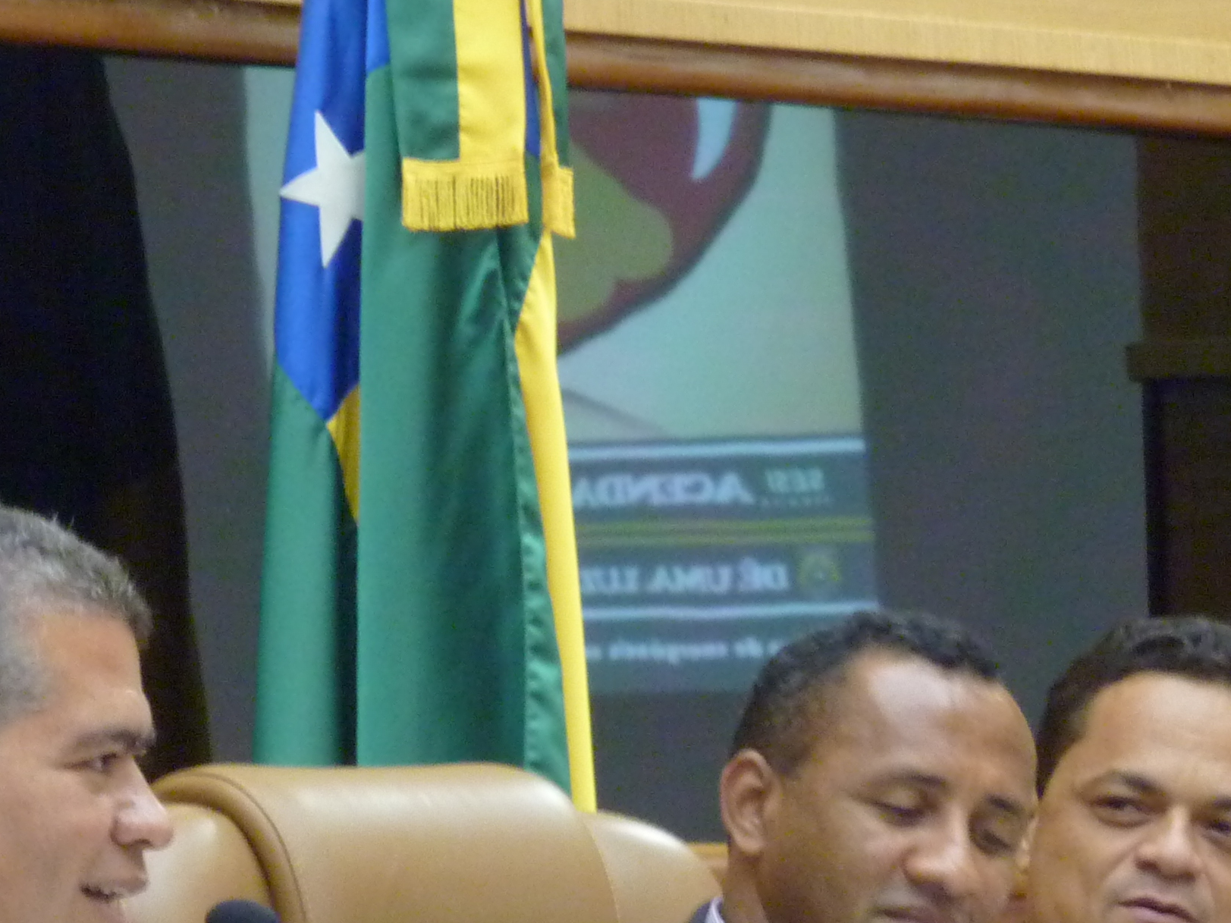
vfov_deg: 3.6
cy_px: 941
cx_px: 361
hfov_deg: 4.8
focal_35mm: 409
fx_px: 14544
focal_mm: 29.9
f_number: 4.5
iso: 400
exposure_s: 1/8
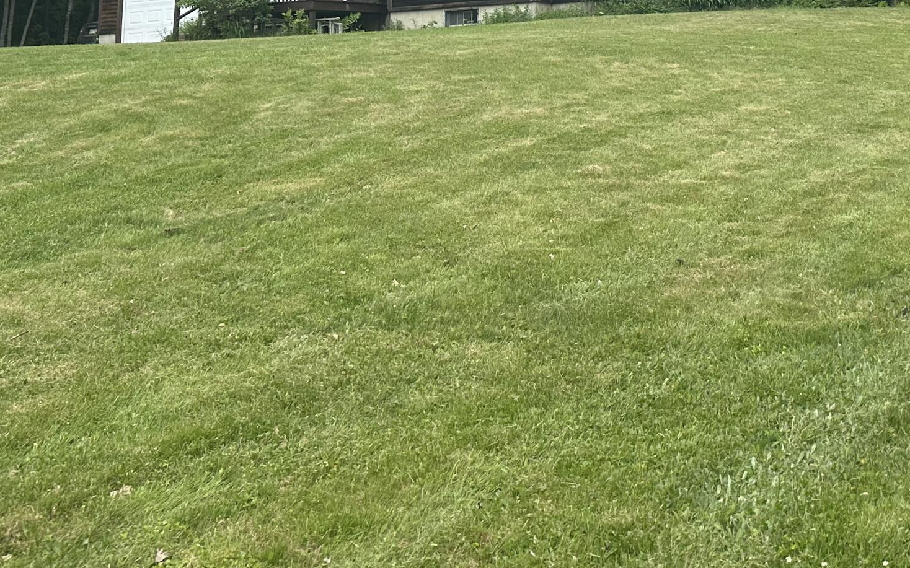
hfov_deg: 38.4
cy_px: -109
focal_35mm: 52
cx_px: 618
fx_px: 1289
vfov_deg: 22.9
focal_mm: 6.86
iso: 80
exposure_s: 1/2967
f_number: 1.78
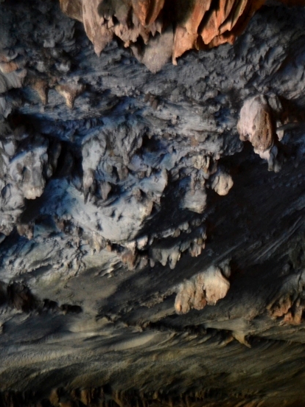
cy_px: 298
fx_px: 1222
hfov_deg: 13.8
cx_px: 363
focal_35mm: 104
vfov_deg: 18.8
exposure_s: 1/3
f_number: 4.5
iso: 800
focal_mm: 32
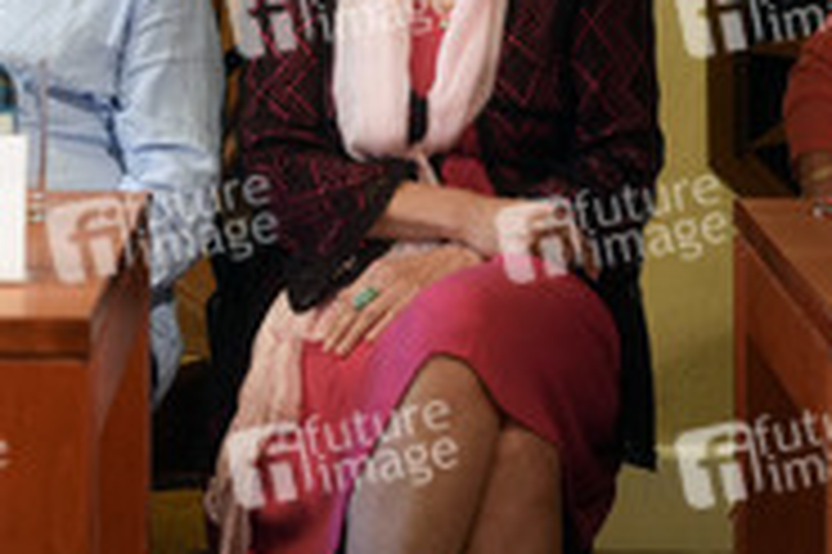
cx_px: 223
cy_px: -108
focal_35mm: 110
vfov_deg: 12.2
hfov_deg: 18.5
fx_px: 2540
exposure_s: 1/160
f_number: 2
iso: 640
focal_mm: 30
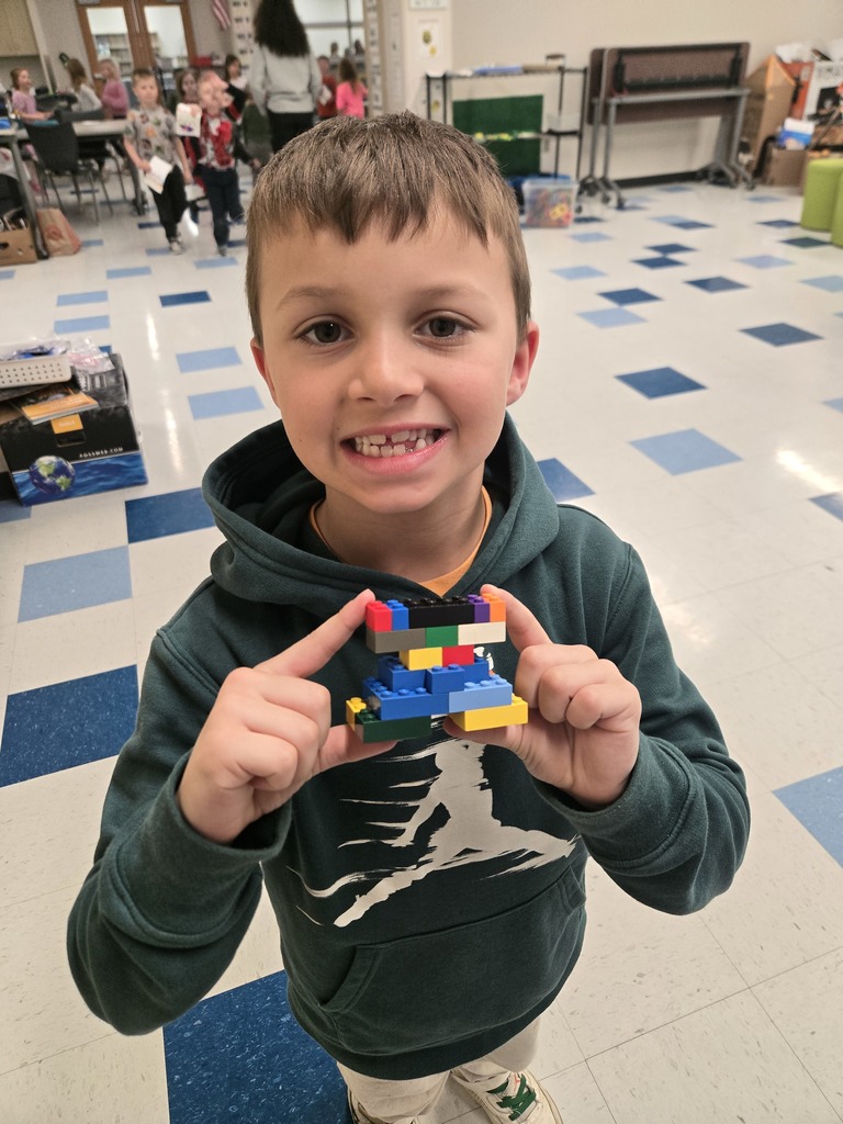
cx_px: 422
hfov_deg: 58.9
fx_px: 747
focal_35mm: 23
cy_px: 562
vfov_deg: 73.9
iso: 200
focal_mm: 5.4
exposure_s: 1/120
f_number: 1.8
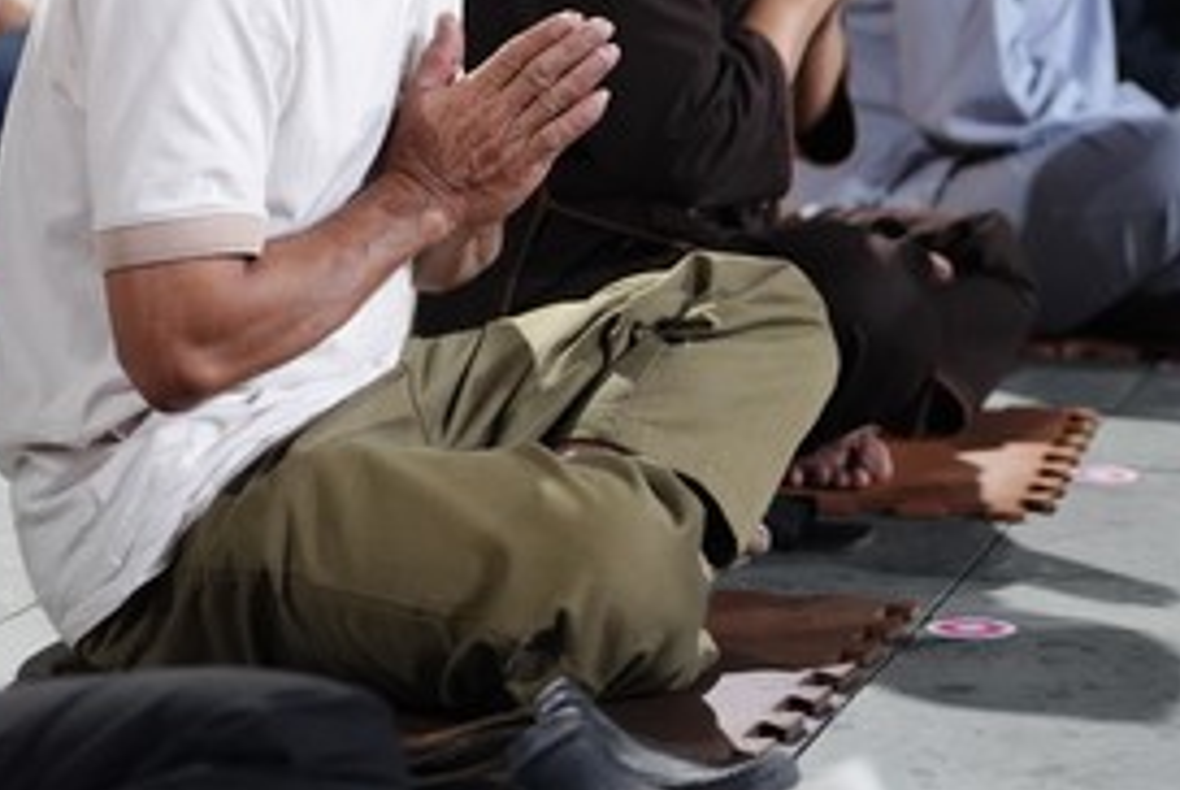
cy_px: -137
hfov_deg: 16.5
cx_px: 440
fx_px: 4069
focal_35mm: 124
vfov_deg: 10.9
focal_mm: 52
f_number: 2.2
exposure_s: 1/60
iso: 4000
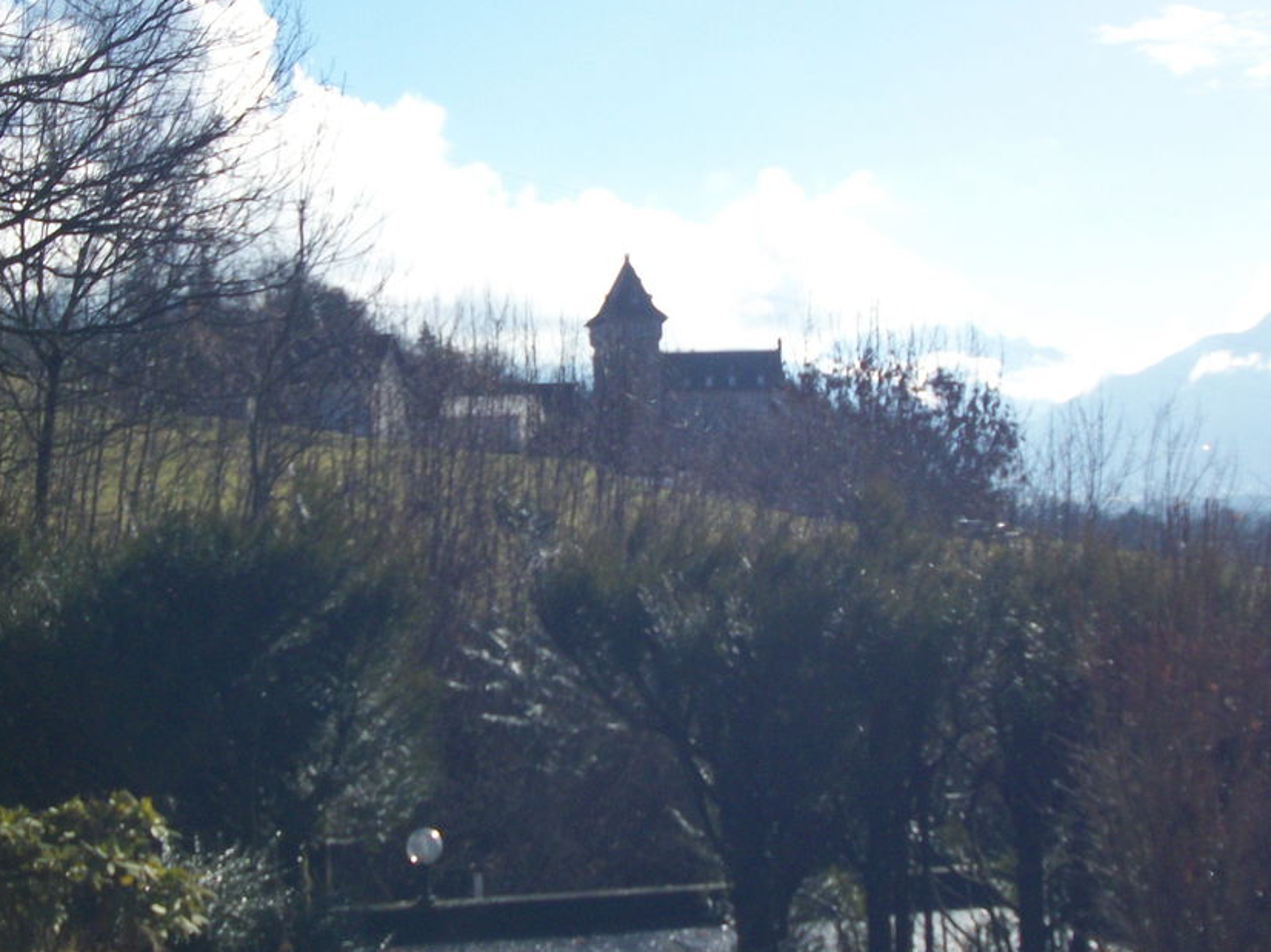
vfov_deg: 23.6
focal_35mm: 62
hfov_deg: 31.1
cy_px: 489
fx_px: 2276
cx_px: 534
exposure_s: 1/200
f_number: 8.8
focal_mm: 5.7
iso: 80
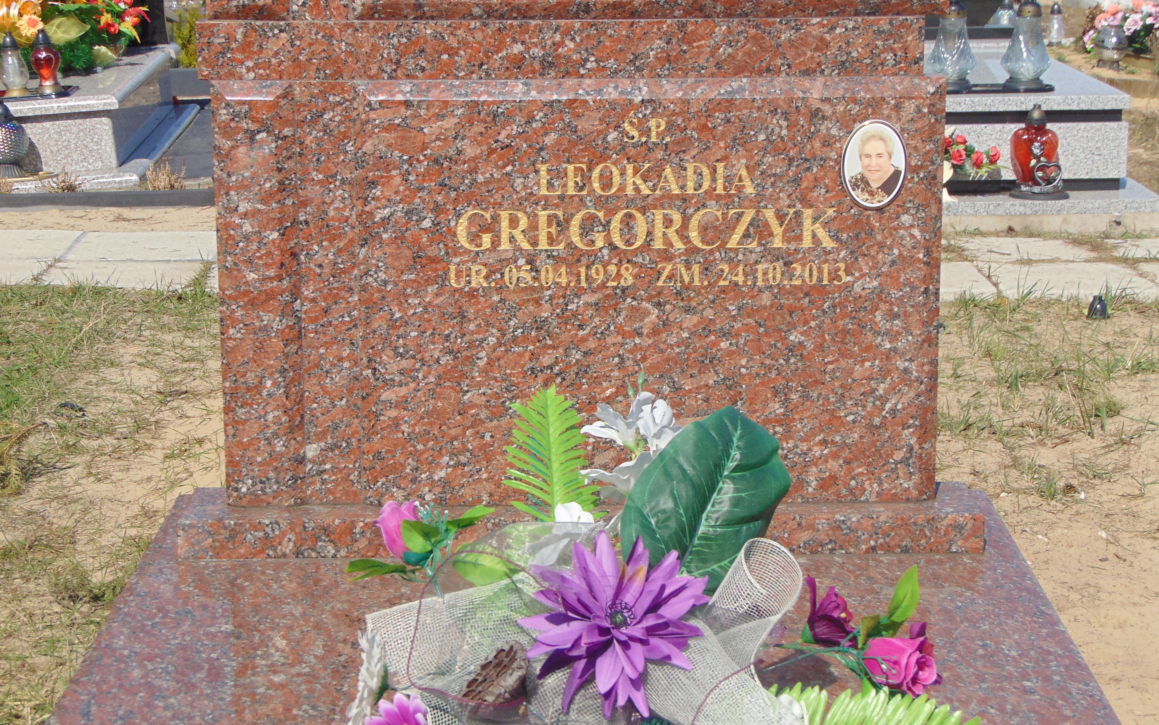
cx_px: 575
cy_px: 355
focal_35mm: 76
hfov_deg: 27.1
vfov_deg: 17.2
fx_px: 2401
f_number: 9.6
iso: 80
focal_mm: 12.8
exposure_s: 1/200
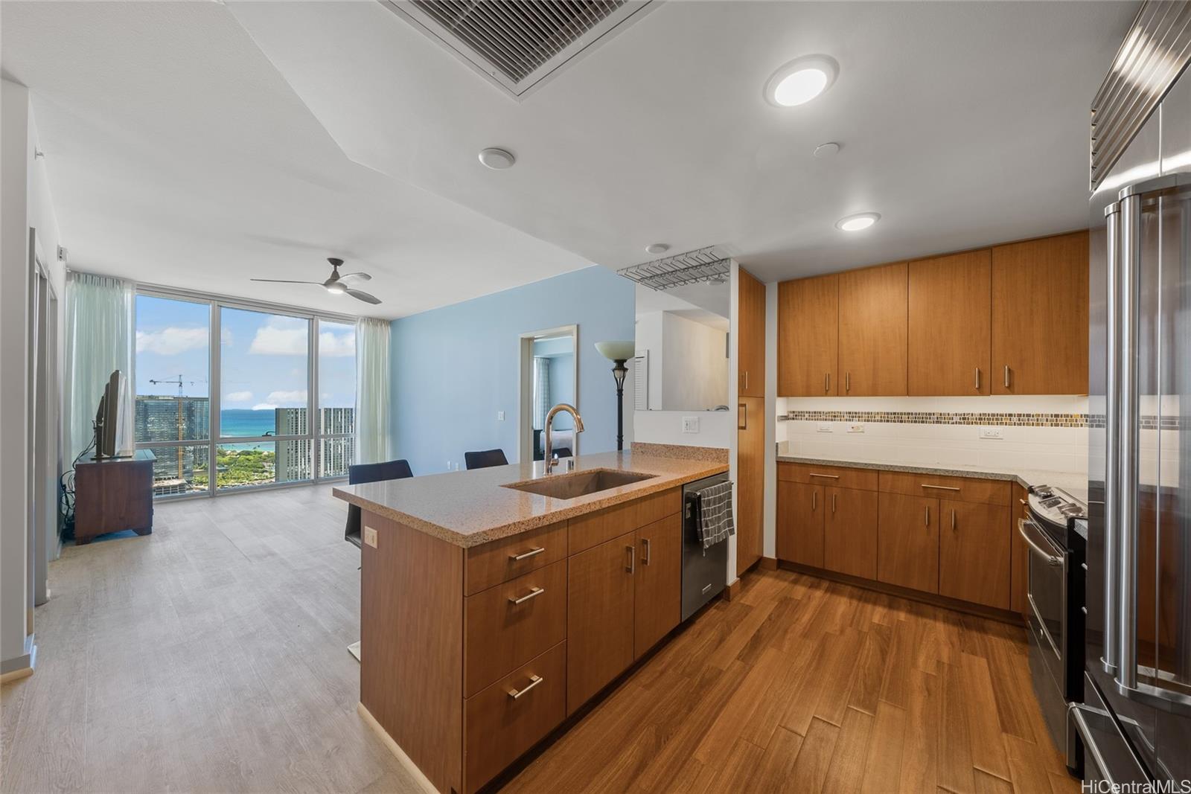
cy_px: 397
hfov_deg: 112.6
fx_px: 397
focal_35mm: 12
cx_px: 596
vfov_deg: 90.0
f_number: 10
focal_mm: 12
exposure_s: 1/2
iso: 125
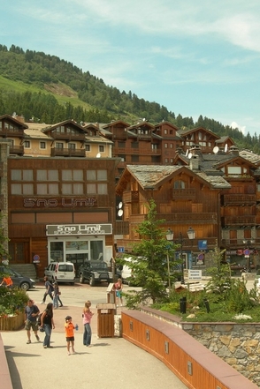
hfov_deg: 23.3
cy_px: 195
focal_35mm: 58
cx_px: 163
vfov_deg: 34.5
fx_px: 628
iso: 50
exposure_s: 1/310
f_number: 4.9
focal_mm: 8.5
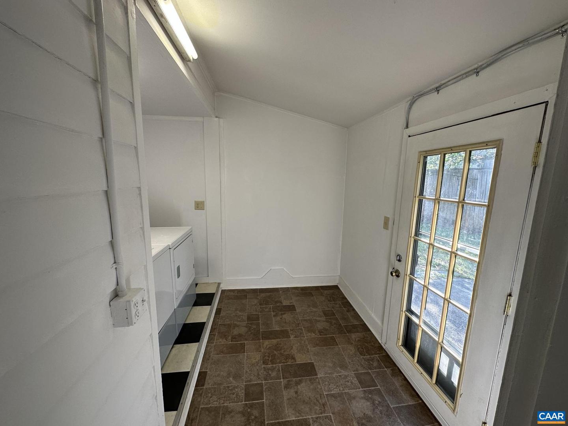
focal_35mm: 14
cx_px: 284
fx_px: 230
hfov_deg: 102.1
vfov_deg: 85.7
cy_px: 213
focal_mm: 2.22
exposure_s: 1/120
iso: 100
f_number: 2.2
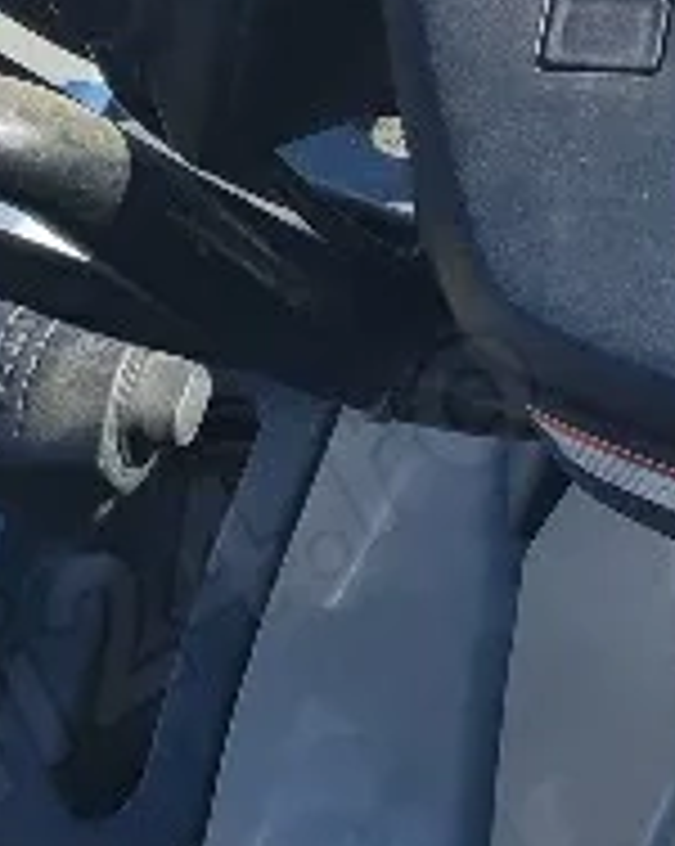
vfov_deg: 13.4
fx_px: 3377
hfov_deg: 10.2
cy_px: -446
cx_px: 1516
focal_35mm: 135
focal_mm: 5.4
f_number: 1.8
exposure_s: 1/1111
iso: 50
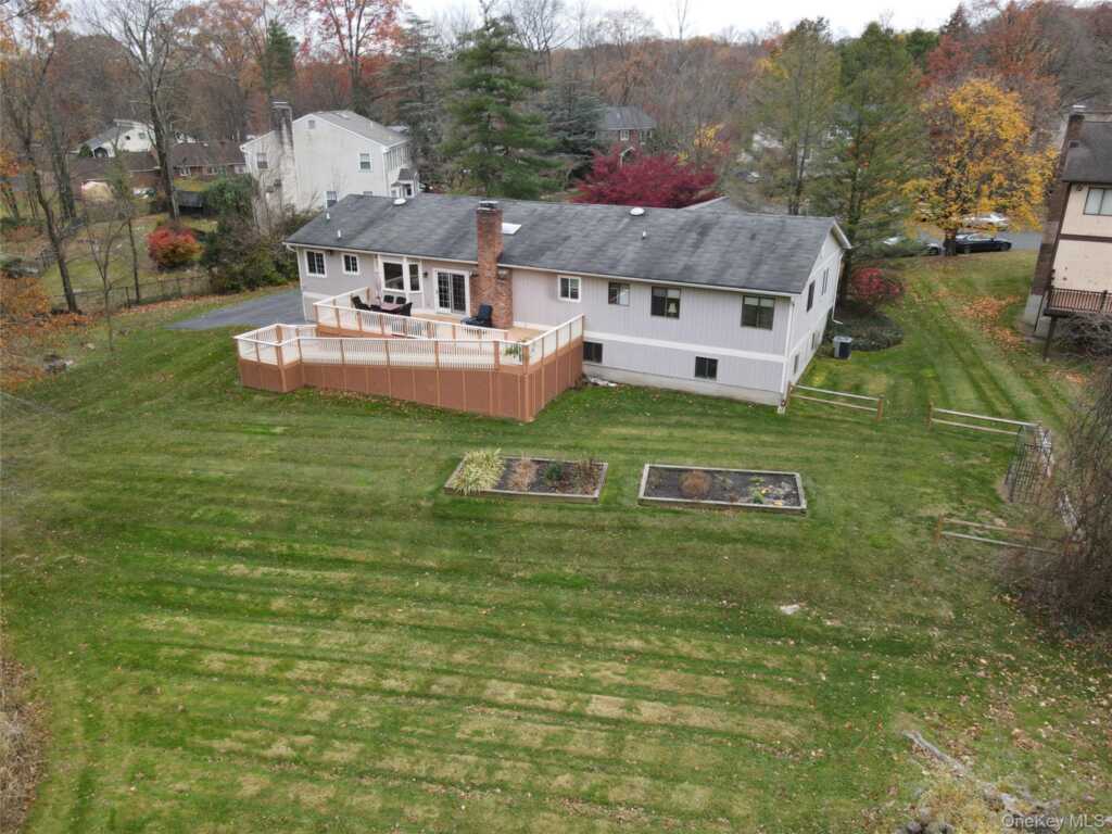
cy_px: 417
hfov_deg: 71.6
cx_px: 556
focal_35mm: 24
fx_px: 771
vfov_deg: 56.8
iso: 100
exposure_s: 1/90
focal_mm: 4.5
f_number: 2.8
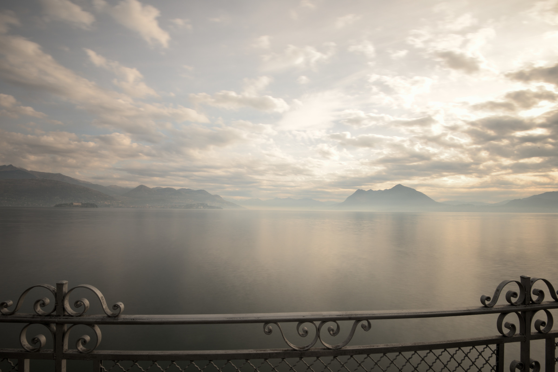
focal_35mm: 16
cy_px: 186
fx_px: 248
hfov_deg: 96.7
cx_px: 279
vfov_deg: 73.8
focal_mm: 16
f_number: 22
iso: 100
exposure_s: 6
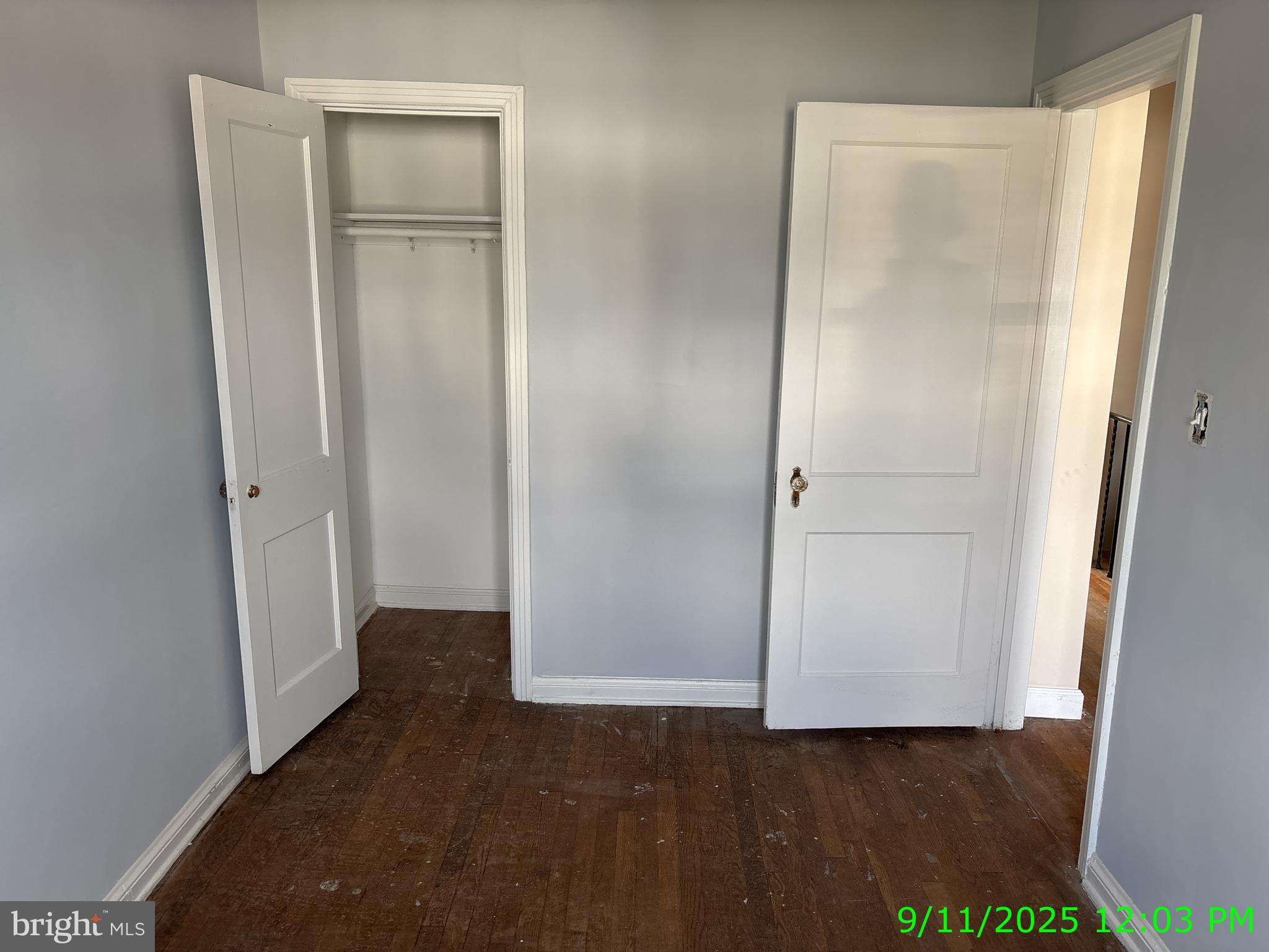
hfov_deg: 67.3
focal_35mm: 26
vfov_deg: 53.1
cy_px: 476
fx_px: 953
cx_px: 634
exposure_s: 1/121
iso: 125
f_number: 1.6
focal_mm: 5.96
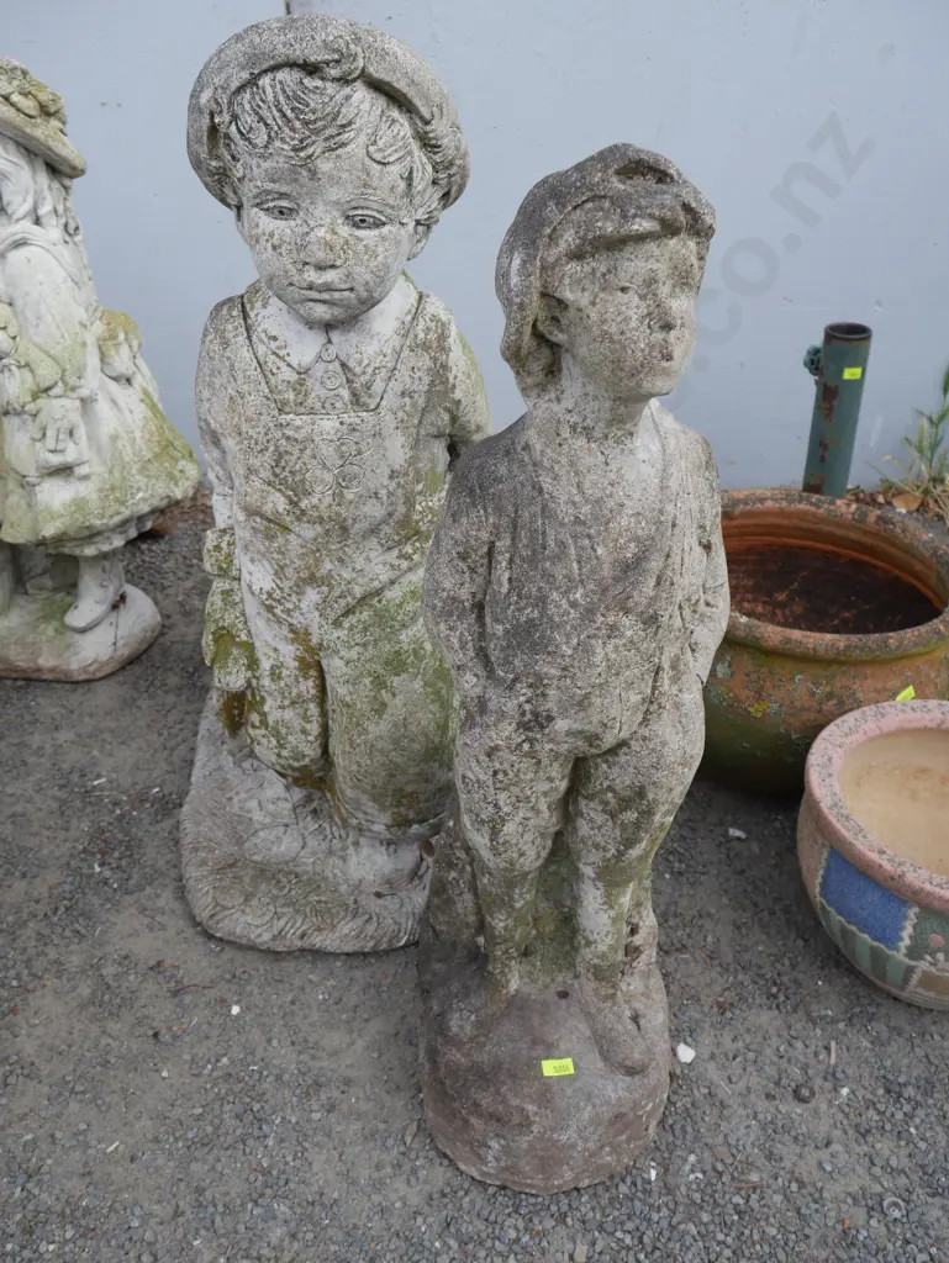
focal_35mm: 30
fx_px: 1096
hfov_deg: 46.8
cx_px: 474
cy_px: 632
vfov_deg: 59.9
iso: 200
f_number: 5.6
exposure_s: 1/250
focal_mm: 15
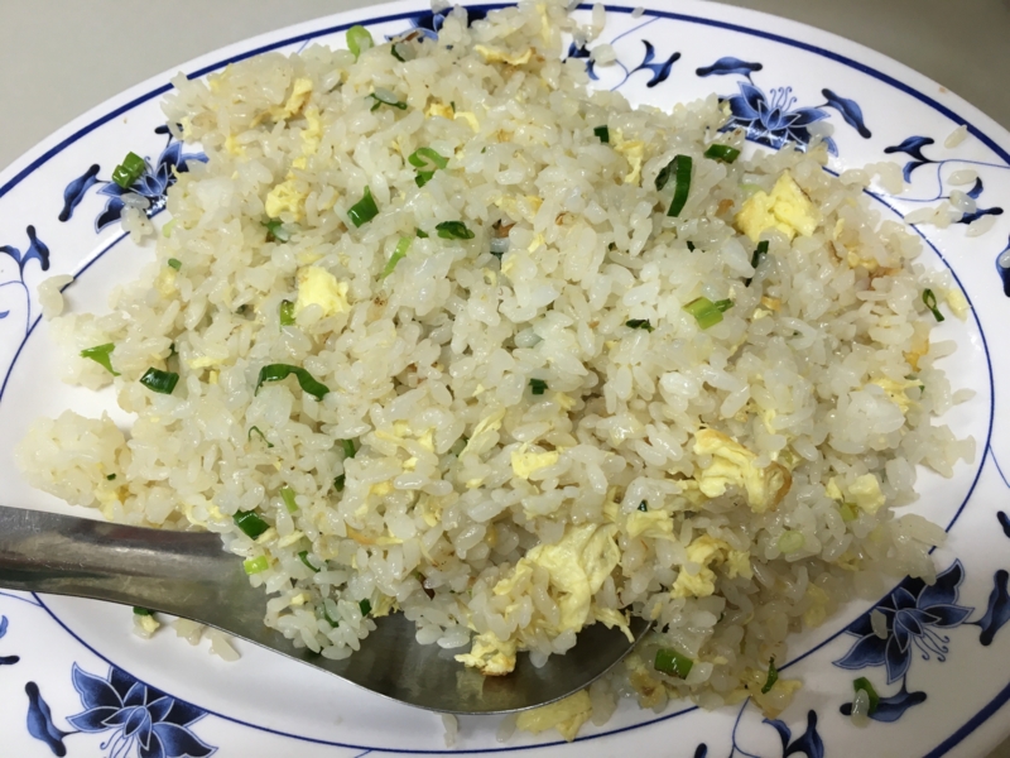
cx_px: 505
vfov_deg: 48.2
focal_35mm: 29
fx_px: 846
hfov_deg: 61.7
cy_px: 379
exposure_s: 1/30
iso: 50
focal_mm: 4.15
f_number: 2.2
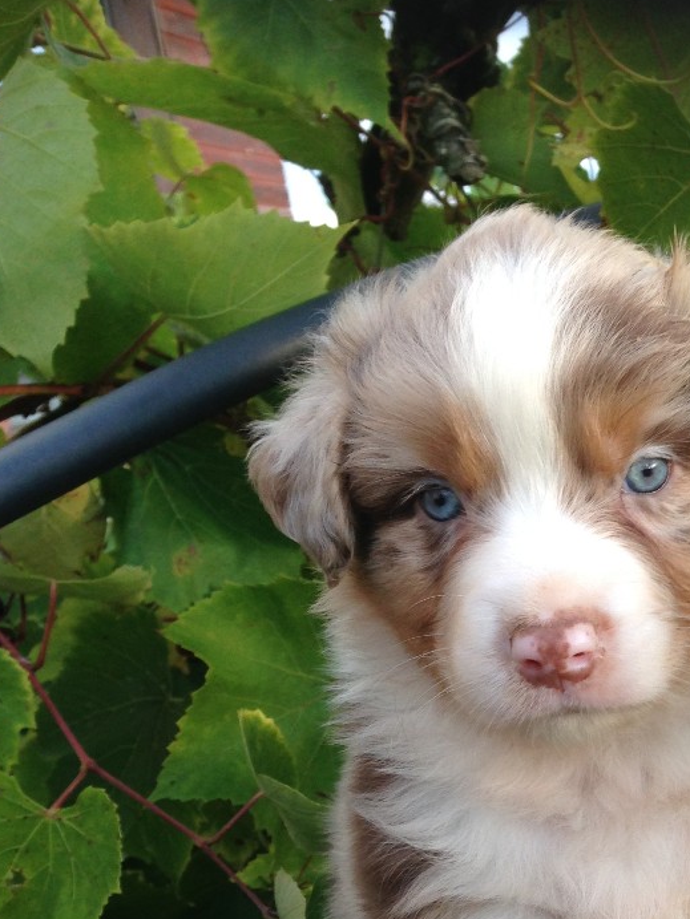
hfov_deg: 23.0
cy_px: 811
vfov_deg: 30.0
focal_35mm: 62
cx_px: 630
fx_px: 1648
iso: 50
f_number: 2.4
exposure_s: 1/120
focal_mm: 4.12
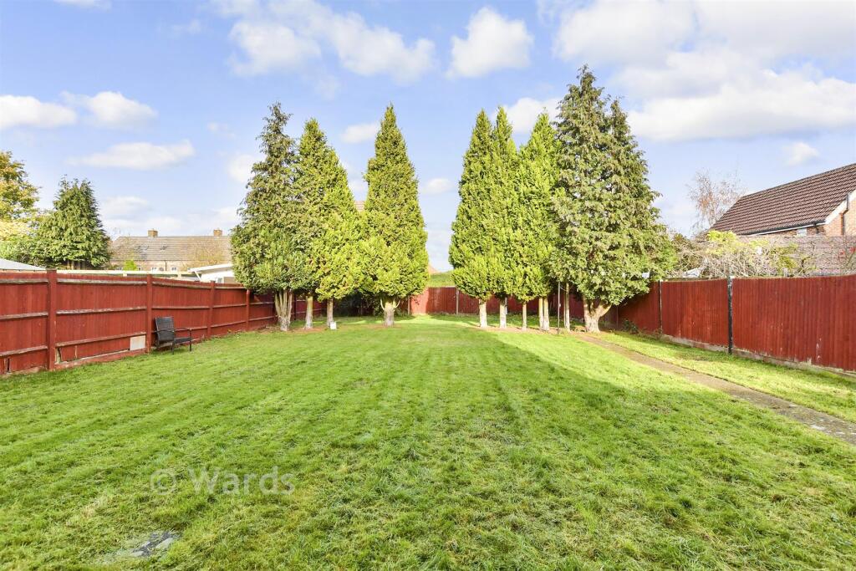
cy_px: 286
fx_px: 357
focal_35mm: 15
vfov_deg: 77.3
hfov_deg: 100.4
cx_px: 428
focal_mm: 10
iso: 320
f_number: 8
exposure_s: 1/200
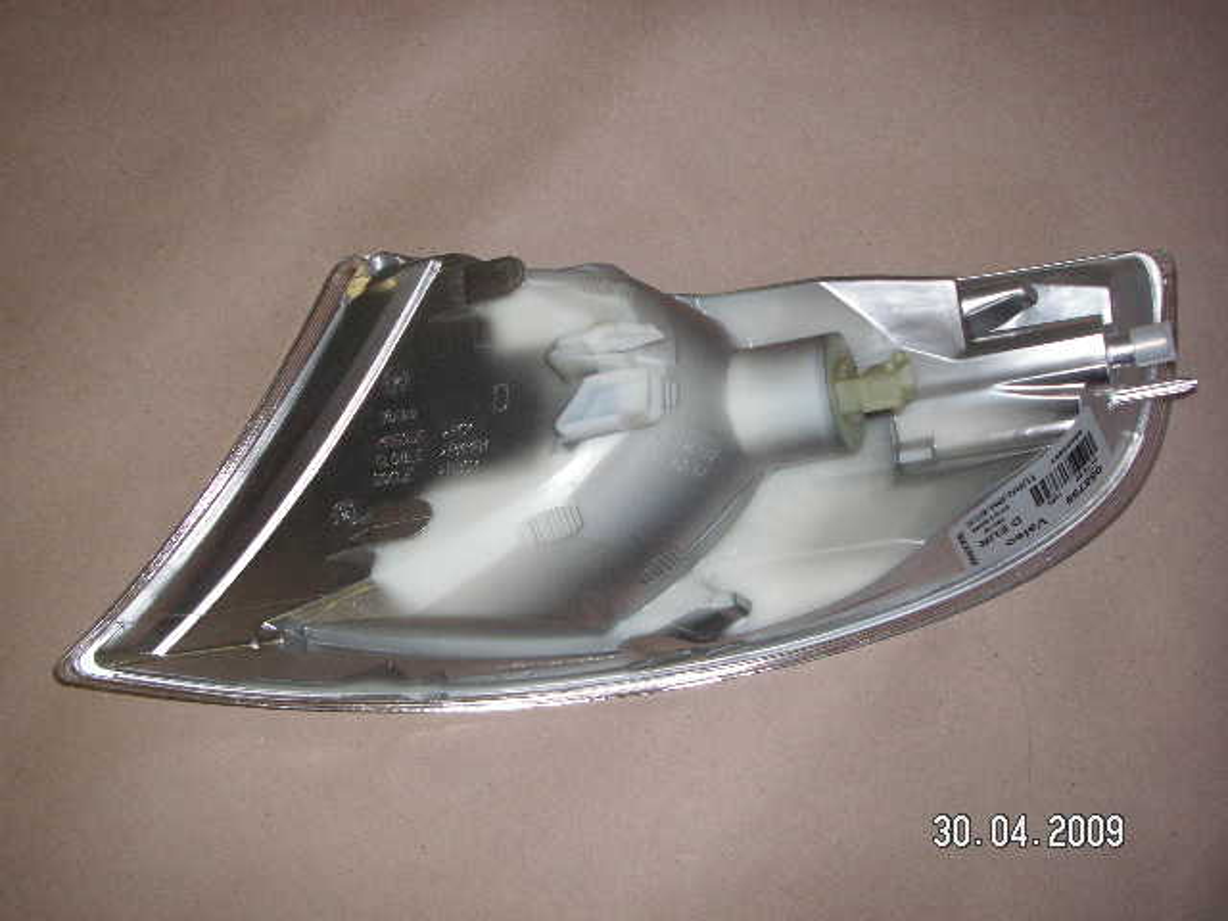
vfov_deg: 37.7
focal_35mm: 38
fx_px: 1348
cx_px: 614
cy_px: 460
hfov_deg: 49.0
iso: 160
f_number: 3.3
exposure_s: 1/45
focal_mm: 6.3
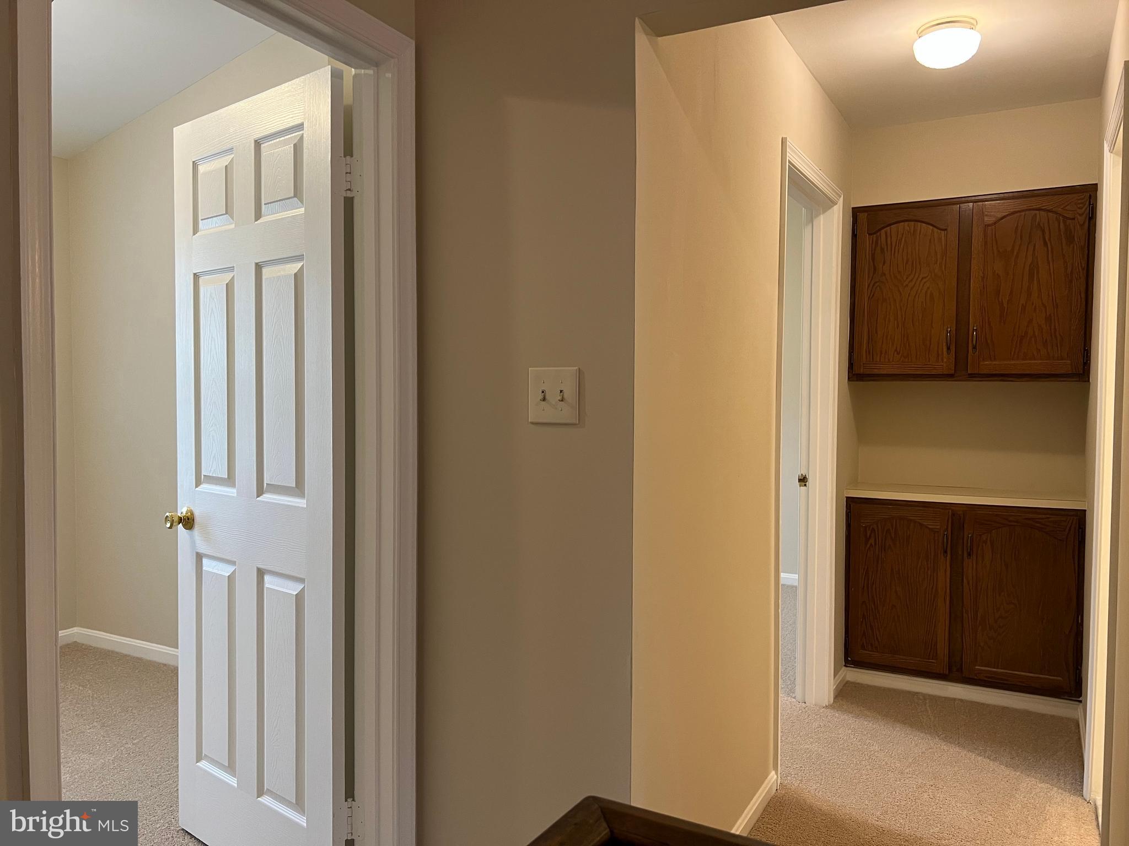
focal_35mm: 26
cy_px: 423
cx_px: 564
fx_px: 848
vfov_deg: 53.1
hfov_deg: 67.3
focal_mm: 5.7
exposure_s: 1/60
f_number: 1.5
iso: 125
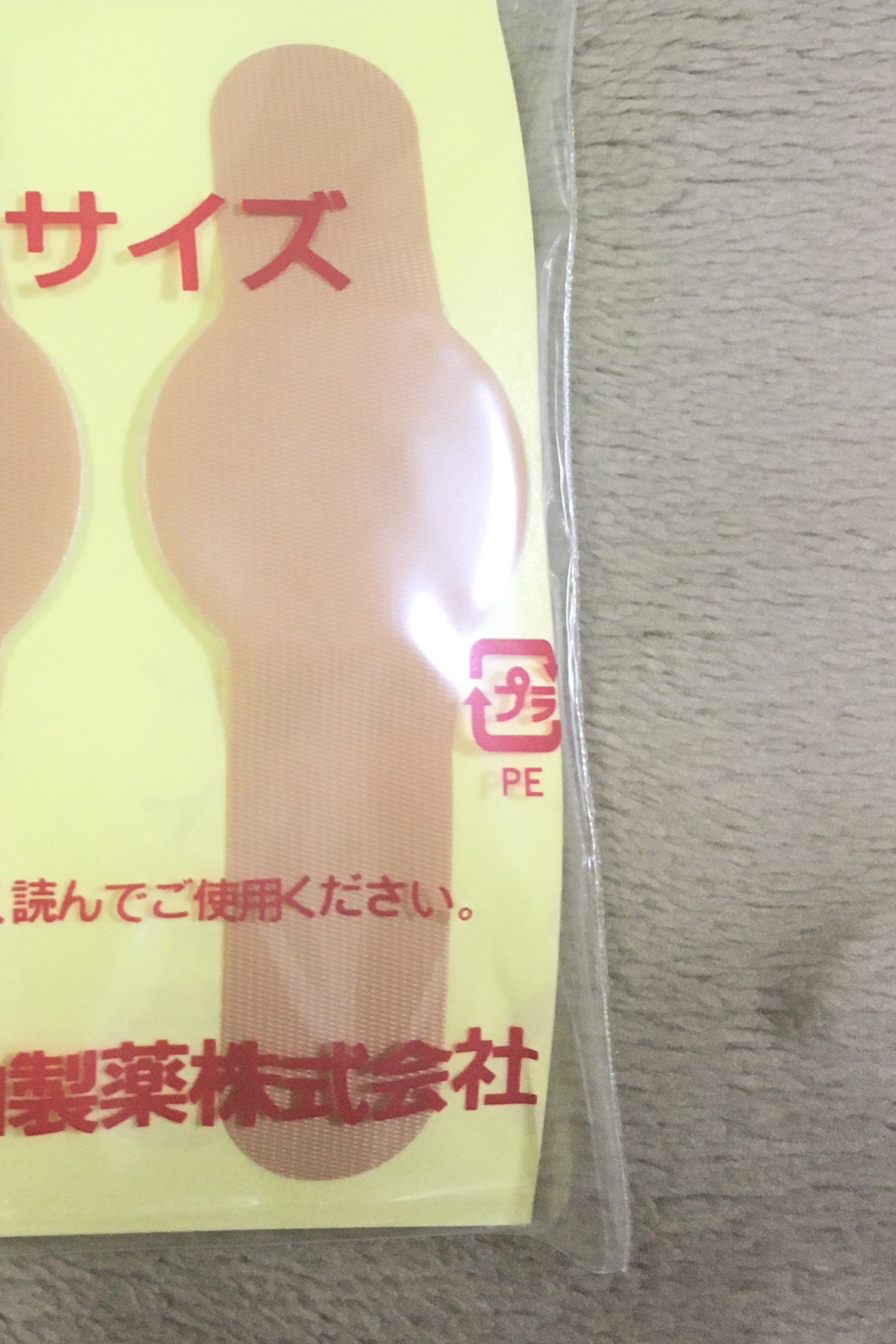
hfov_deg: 23.7
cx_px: 30
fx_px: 2053
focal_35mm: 55
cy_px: 337
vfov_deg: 35.4
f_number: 2.2
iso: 125
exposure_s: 1/30
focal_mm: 4.15
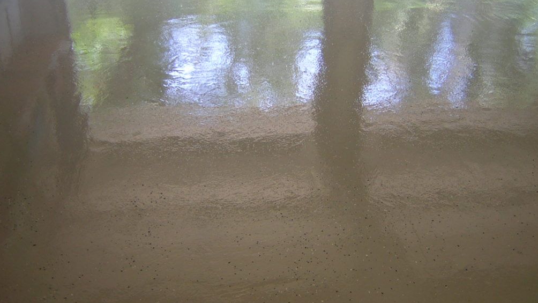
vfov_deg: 29.6
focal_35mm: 40
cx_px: 270
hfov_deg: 50.5
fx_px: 571
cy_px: 108
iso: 100
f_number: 2.6
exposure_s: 1/37.9
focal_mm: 4.7
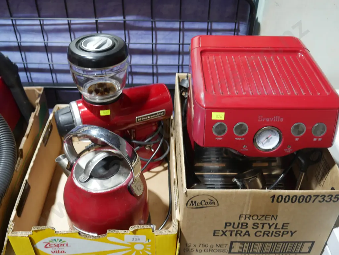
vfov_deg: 39.7
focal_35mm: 36
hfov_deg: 51.3
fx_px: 353
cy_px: 128
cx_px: 170
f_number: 4
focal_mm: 18
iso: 500
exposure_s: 1/60
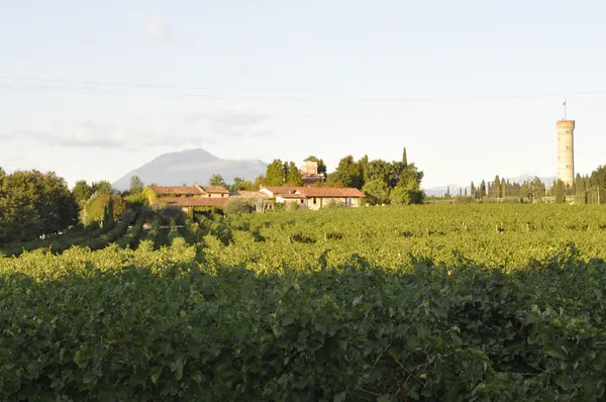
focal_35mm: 82
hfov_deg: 24.7
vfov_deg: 16.5
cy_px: 201
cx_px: 303
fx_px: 1387
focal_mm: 55
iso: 320
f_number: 11
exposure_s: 1/80
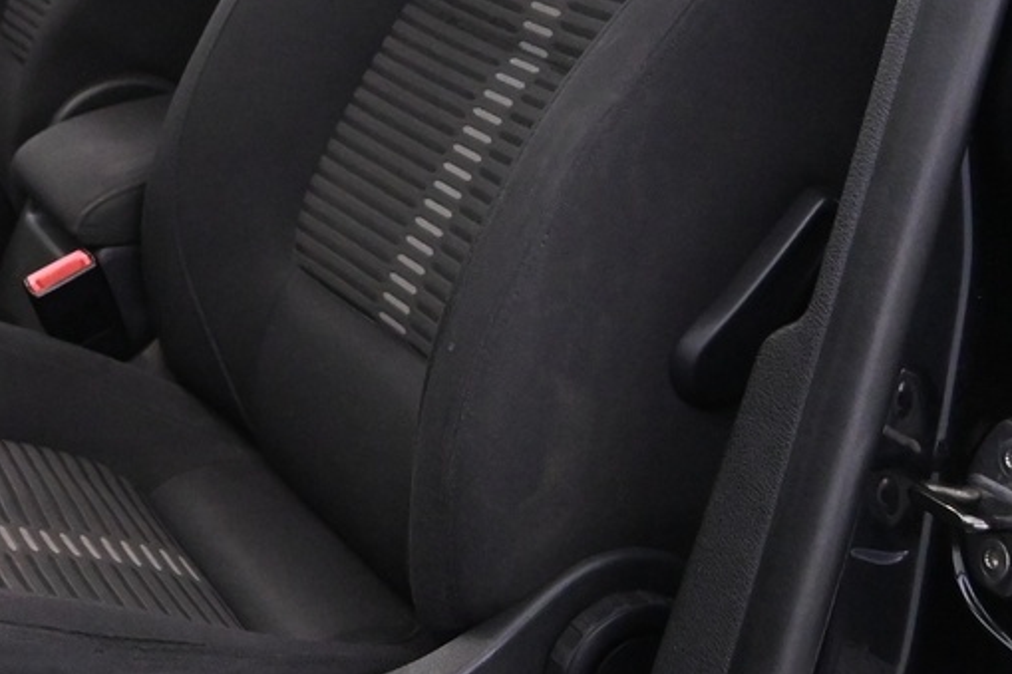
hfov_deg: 23.0
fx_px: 2417
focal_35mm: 86
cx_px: 80
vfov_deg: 15.7
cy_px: 82
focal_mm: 18
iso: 3200
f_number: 3.5
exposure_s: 1/50
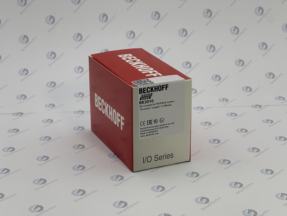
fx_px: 638
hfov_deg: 25.3
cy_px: 108
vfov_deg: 19.1
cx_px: 144
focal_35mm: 77
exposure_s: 1/296
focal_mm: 9
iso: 32
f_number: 2.8
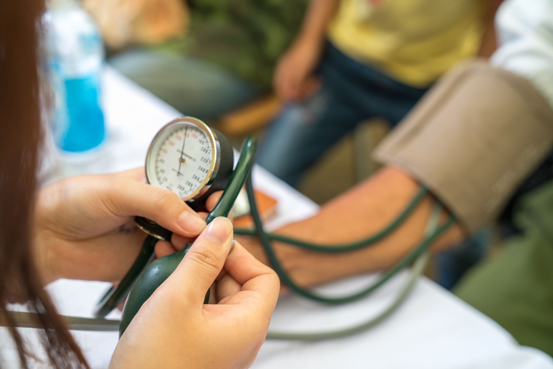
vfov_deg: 28.1
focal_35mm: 48
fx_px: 737
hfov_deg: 41.1
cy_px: 184
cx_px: 276
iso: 250
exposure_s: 1/200
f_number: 3.5
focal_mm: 48
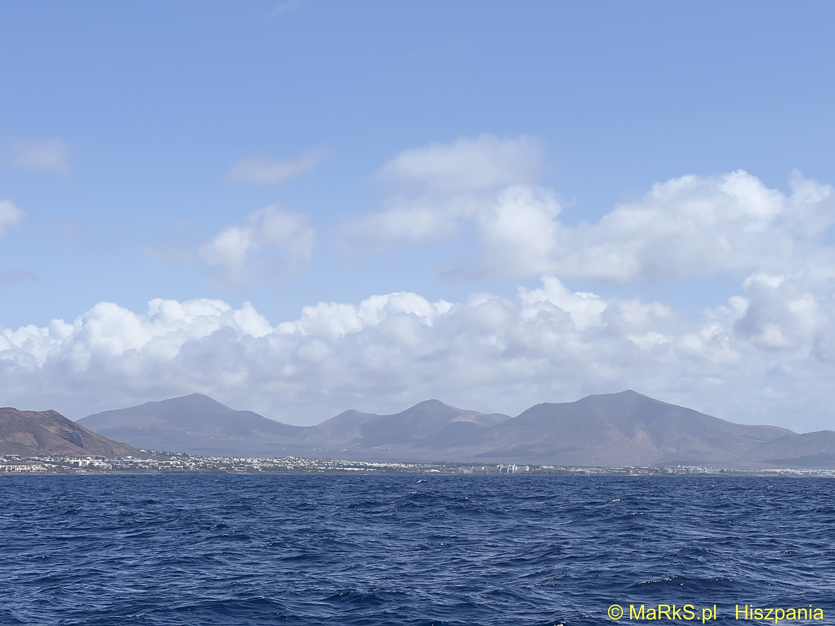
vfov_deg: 19.1
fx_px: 1857
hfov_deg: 25.3
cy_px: 313
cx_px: 418
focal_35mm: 77
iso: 25
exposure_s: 1/1167
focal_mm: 9
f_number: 2.8
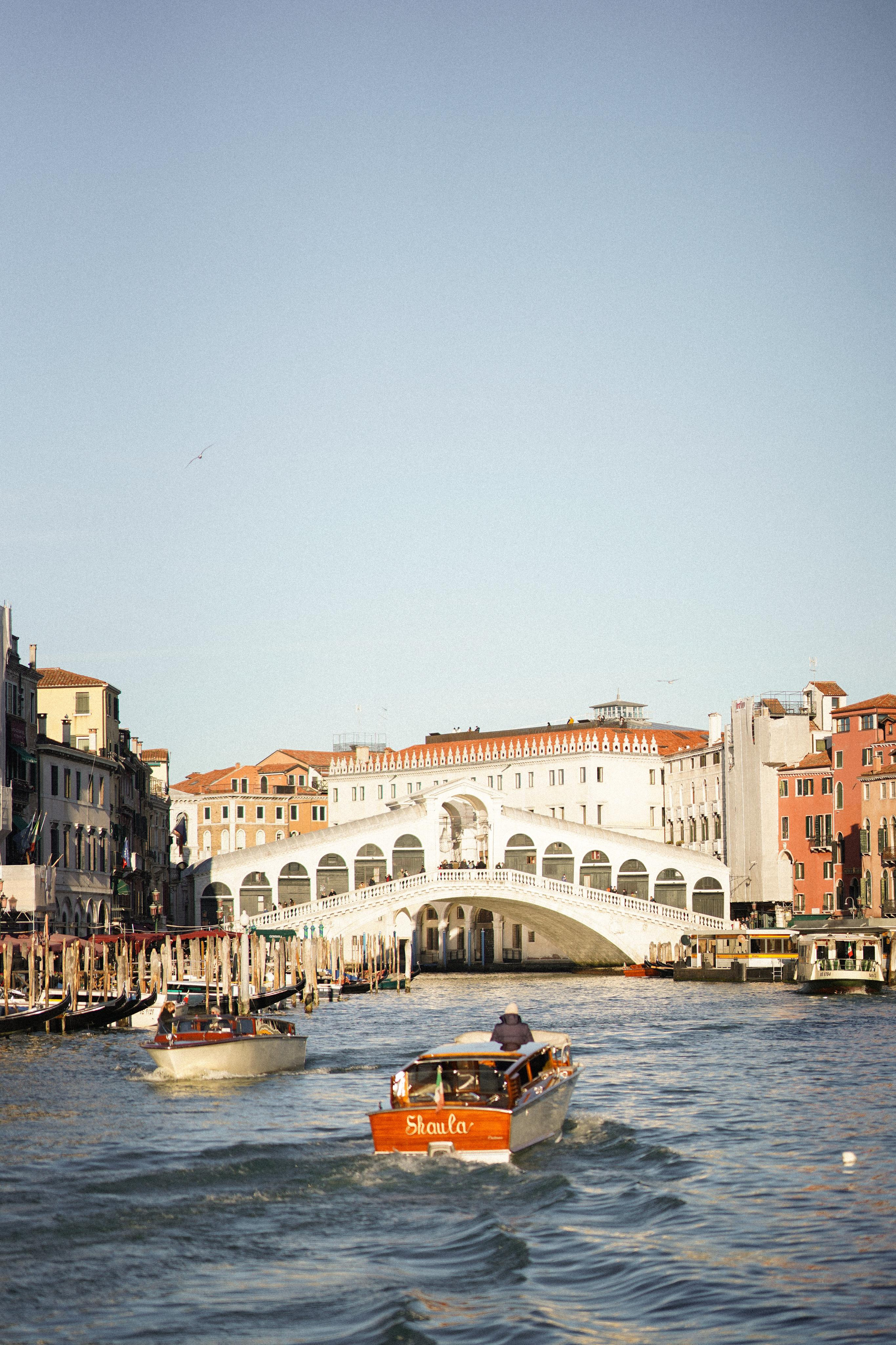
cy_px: 672
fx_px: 3173
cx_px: 448
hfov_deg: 16.1
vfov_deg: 23.9
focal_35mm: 85
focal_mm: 85
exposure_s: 1/8000
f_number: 1.4
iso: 100
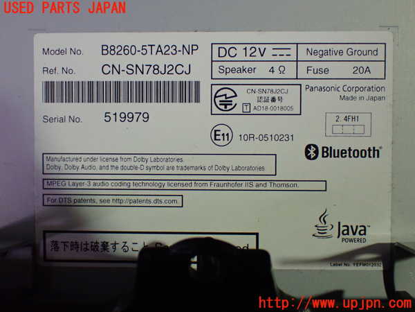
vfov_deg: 30.9
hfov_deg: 40.4
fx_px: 563
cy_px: 156
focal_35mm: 47
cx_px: 208
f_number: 3.1
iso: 800
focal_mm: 8.4
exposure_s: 1/100
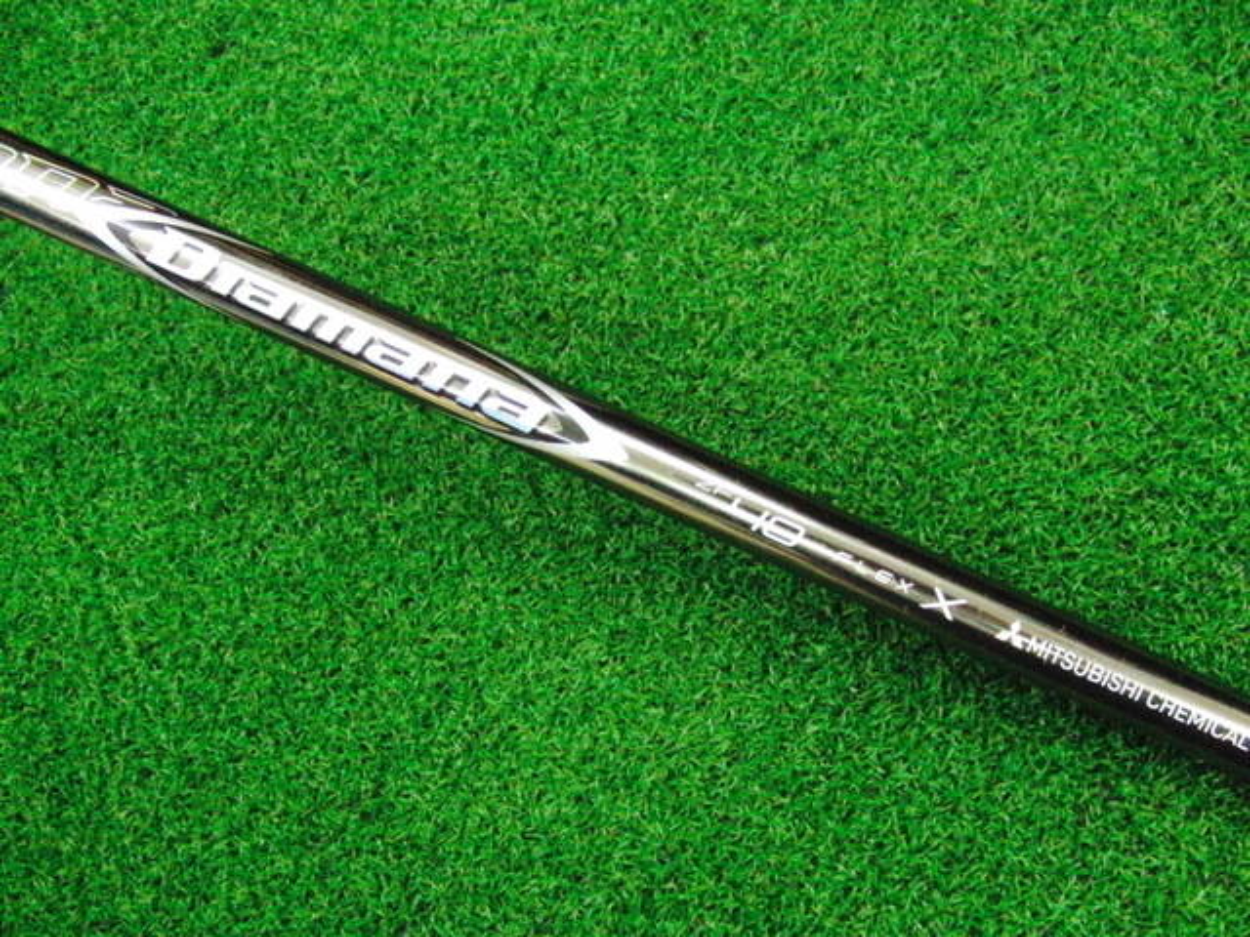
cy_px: 468
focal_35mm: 37
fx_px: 1336
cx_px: 625
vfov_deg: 38.7
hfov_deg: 50.1
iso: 3200
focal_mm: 6.42
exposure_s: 1/200
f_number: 3.6
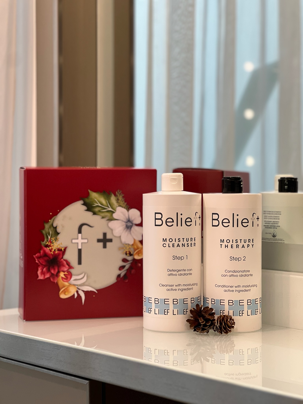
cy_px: 202
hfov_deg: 19.1
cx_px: 152
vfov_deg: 25.3
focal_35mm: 77
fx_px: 899
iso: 80
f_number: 2.8
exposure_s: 1/100
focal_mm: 9
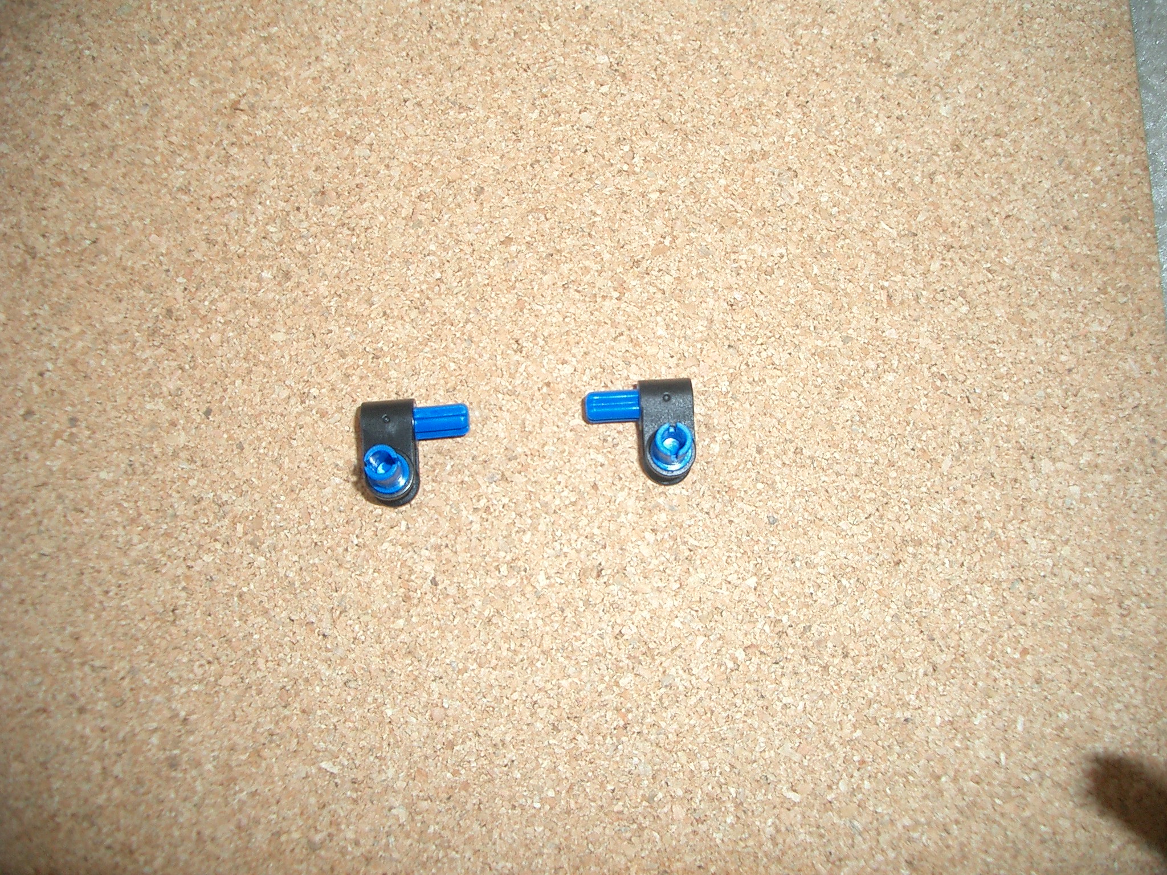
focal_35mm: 35
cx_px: 584
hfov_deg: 52.6
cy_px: 438
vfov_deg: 40.7
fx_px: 1180
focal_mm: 5.8
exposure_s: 1/40
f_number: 2.6
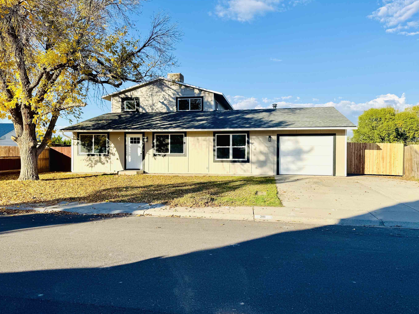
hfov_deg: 65.3
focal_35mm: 27
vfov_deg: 51.4
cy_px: 158
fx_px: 327
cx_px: 200
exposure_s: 1/3802
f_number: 1.78
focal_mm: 6.76
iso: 80
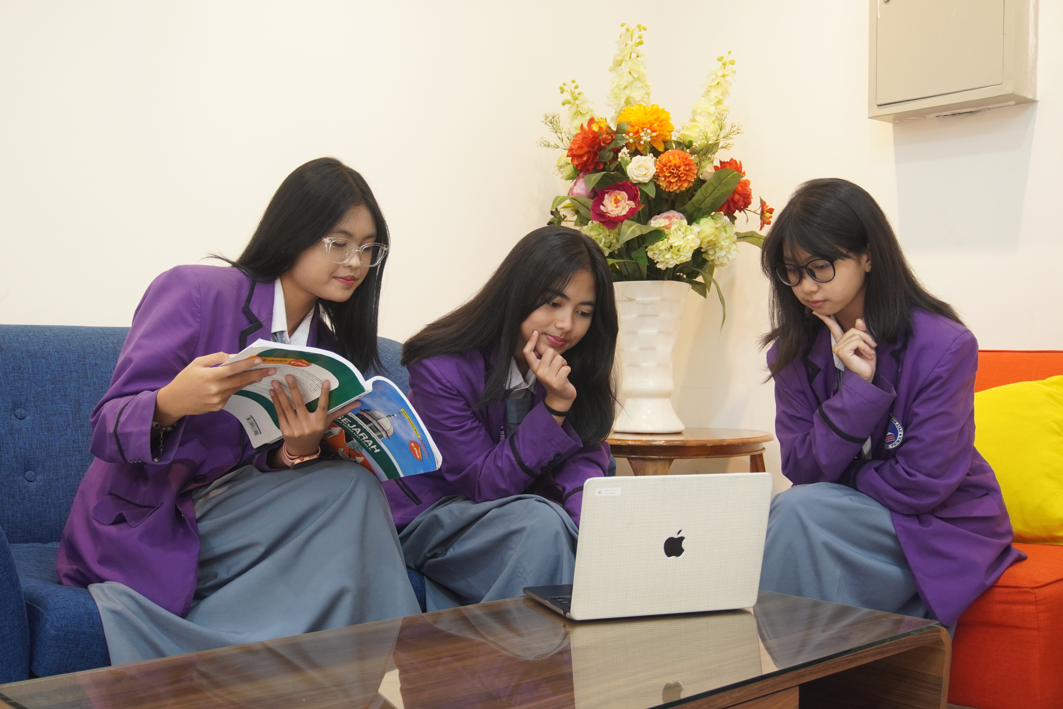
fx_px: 1196
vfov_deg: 33.0
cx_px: 532
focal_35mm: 40
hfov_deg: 47.9
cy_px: 354
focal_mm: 27
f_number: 4.5
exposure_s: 1/45
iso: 800
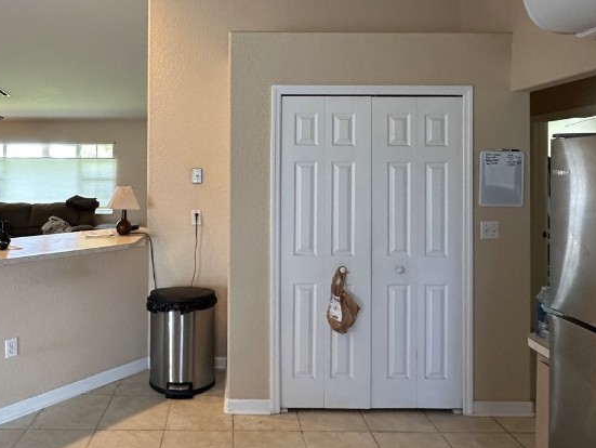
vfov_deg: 52.5
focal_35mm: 26
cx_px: 227
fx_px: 448
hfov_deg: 66.4
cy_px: 164
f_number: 2.2
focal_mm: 2.22
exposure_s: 1/60
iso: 250
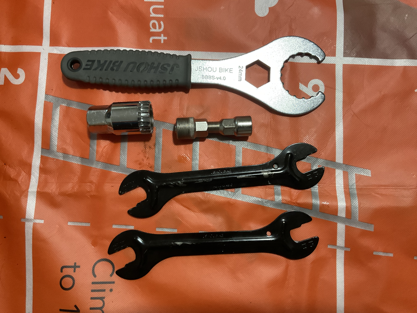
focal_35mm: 29
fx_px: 349
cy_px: 156
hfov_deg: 61.7
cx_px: 208
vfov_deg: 48.2
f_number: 1.8
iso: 320
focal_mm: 3
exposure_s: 1/46
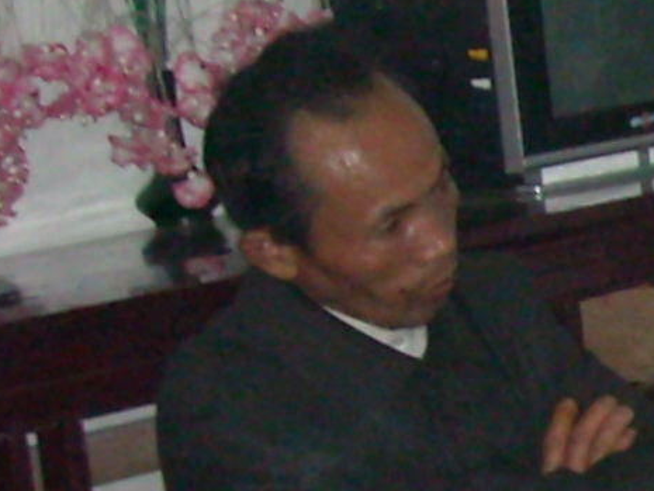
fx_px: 3685
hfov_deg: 8.9
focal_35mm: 195
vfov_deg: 7.5
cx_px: 1703
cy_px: 744
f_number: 2.8
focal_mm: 5.7
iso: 400
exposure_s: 1/60
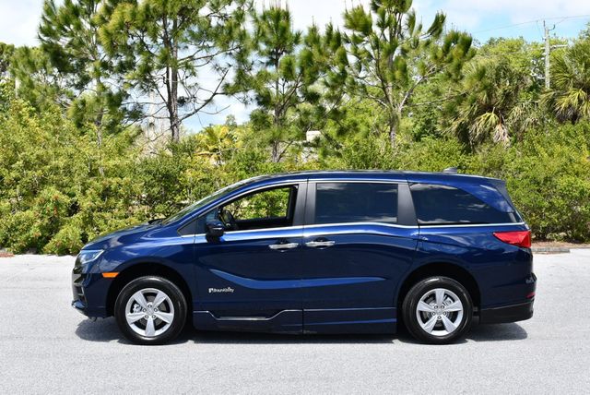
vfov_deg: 26.0
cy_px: 198
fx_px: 853
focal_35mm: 52
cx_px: 295
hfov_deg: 38.2
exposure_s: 1/250
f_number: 8
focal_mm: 26
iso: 160
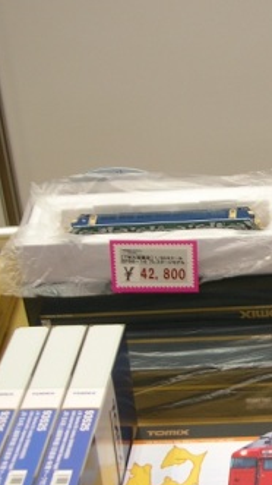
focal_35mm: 79
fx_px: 1014
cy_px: 240
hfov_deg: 14.6
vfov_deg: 26.9
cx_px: 360
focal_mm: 8
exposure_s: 1/6.8
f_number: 3.2
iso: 50
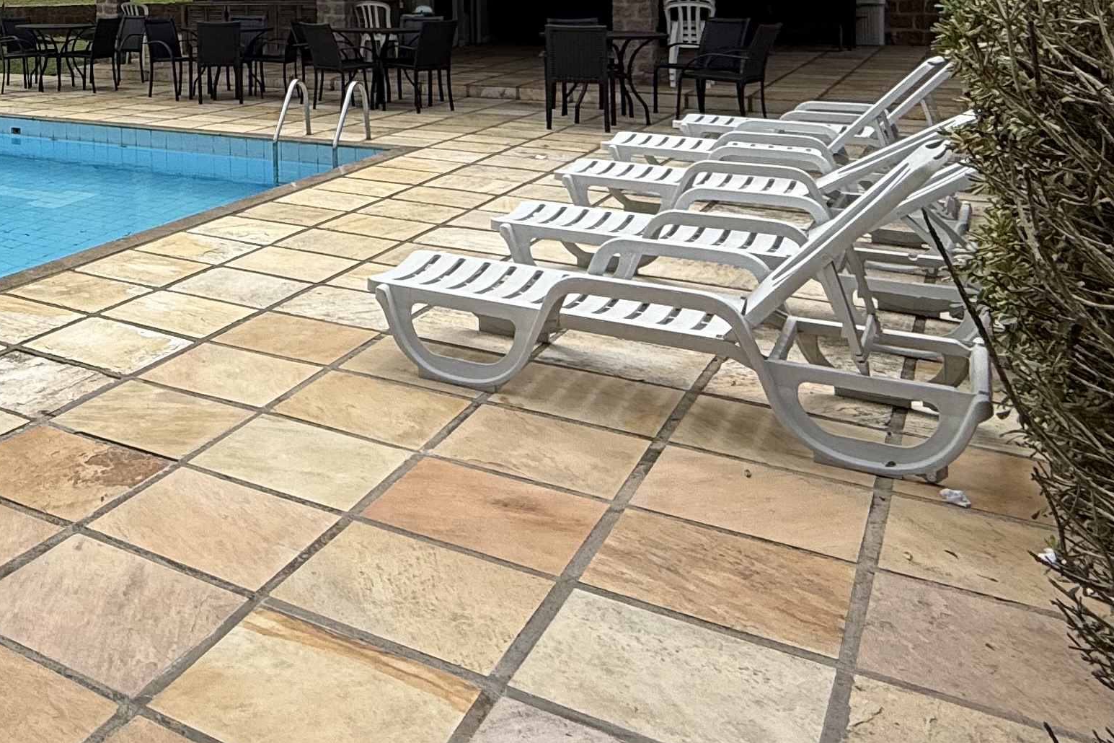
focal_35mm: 38
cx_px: -44
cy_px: -30
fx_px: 1176
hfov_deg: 42.4
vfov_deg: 31.9
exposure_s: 1/2092
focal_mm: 2.22
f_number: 2.2
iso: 50
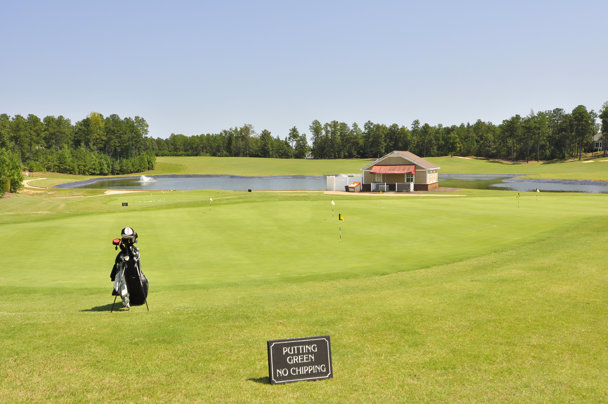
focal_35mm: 36
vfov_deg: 36.8
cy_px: 202
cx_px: 304
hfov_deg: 53.2
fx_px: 607
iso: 200
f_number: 10
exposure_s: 1/400
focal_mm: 24
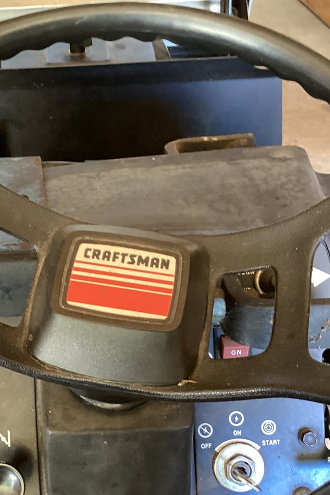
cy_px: 309
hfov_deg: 24.8
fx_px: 742
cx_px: 80
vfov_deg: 36.7
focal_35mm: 54
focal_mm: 3.3
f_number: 2.4
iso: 250
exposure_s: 1/33
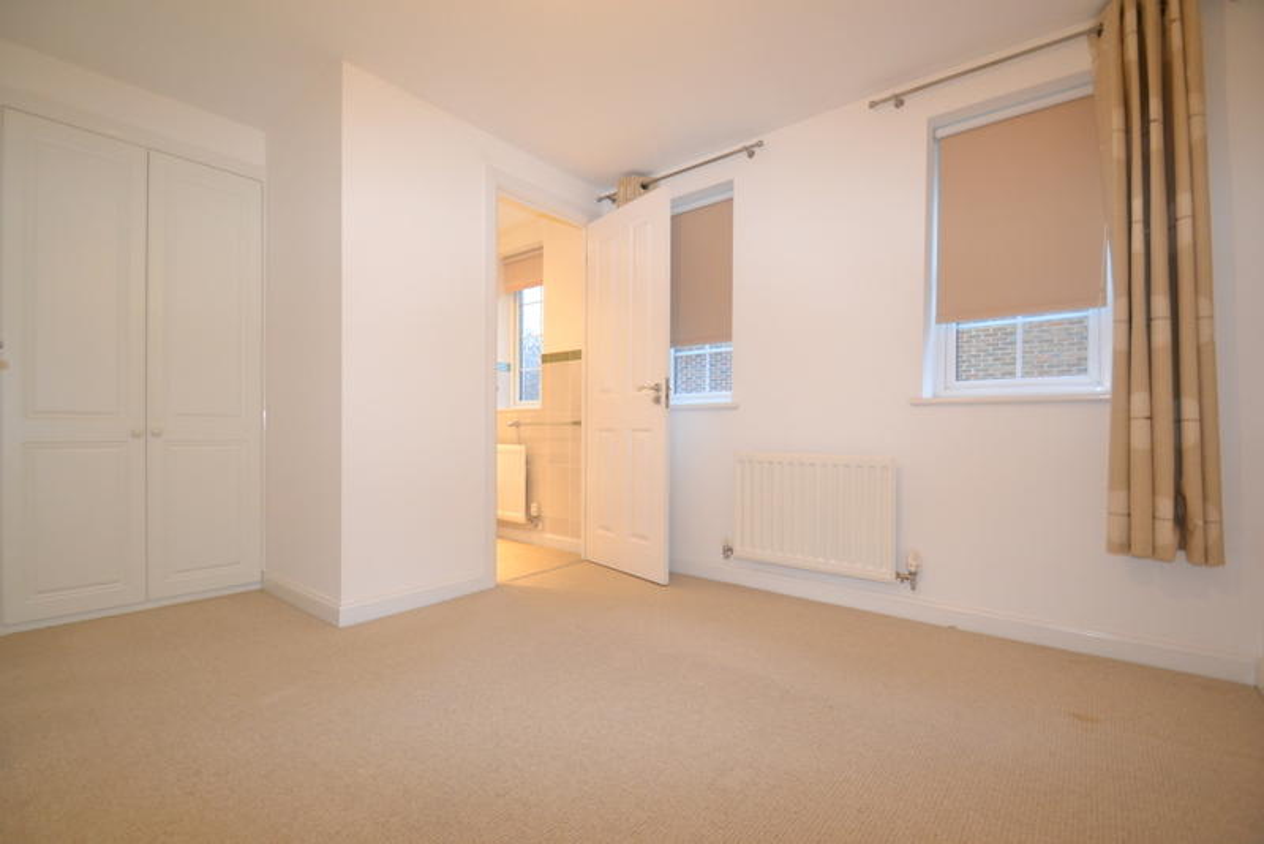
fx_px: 527
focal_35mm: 15
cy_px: 422
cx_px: 632
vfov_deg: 77.4
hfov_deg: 100.4
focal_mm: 10
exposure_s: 1/60
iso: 720
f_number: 3.5
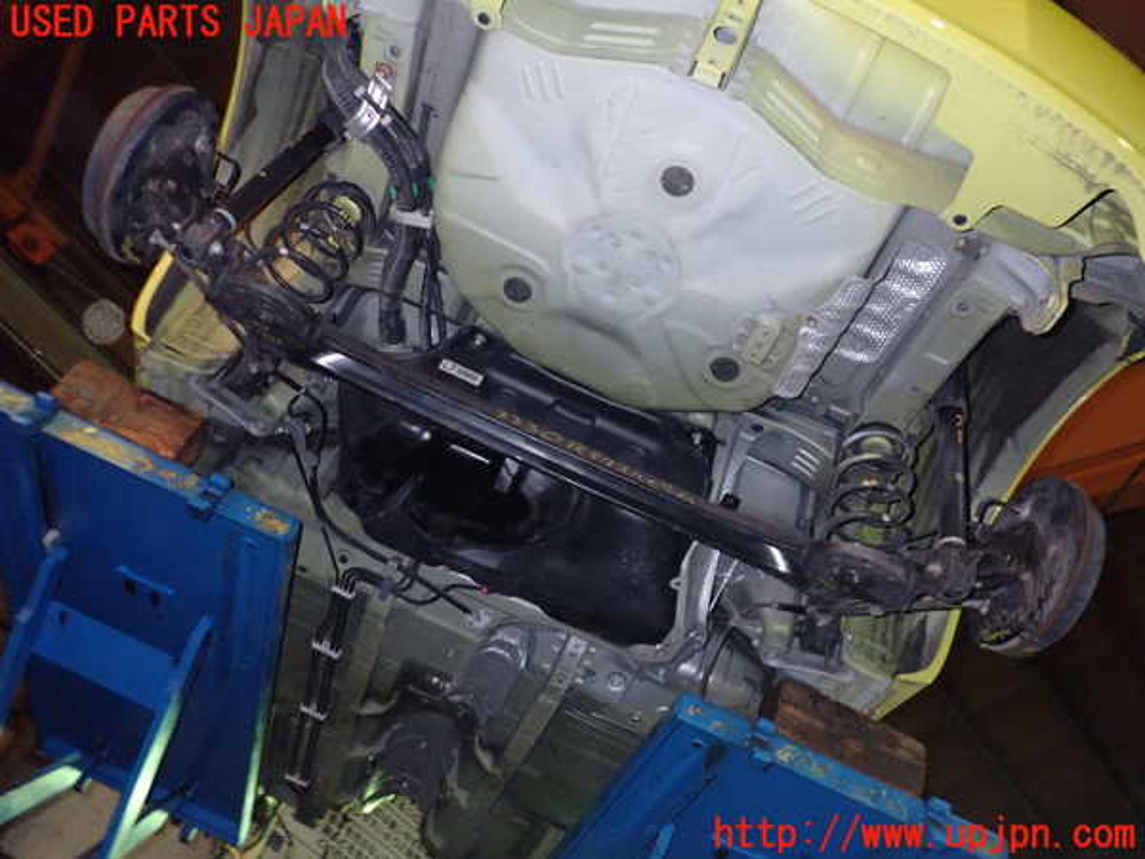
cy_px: 430
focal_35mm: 30
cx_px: 572
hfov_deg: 60.0
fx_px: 992
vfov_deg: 46.8
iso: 1000
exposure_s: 1/30
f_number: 6.3
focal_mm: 5.5
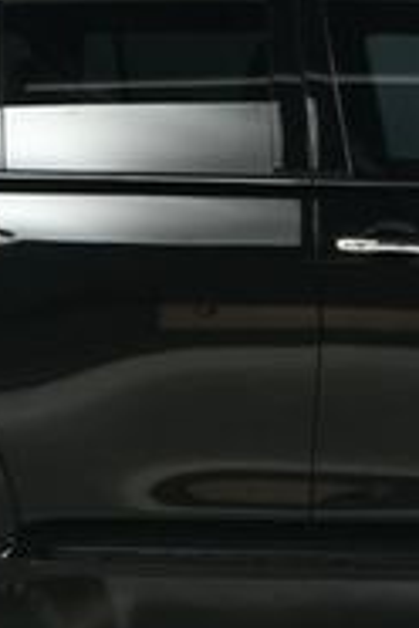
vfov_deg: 19.8
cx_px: 382
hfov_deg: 13.2
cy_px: 412
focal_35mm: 103
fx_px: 1798
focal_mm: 20
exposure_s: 1/160
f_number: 11
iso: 100
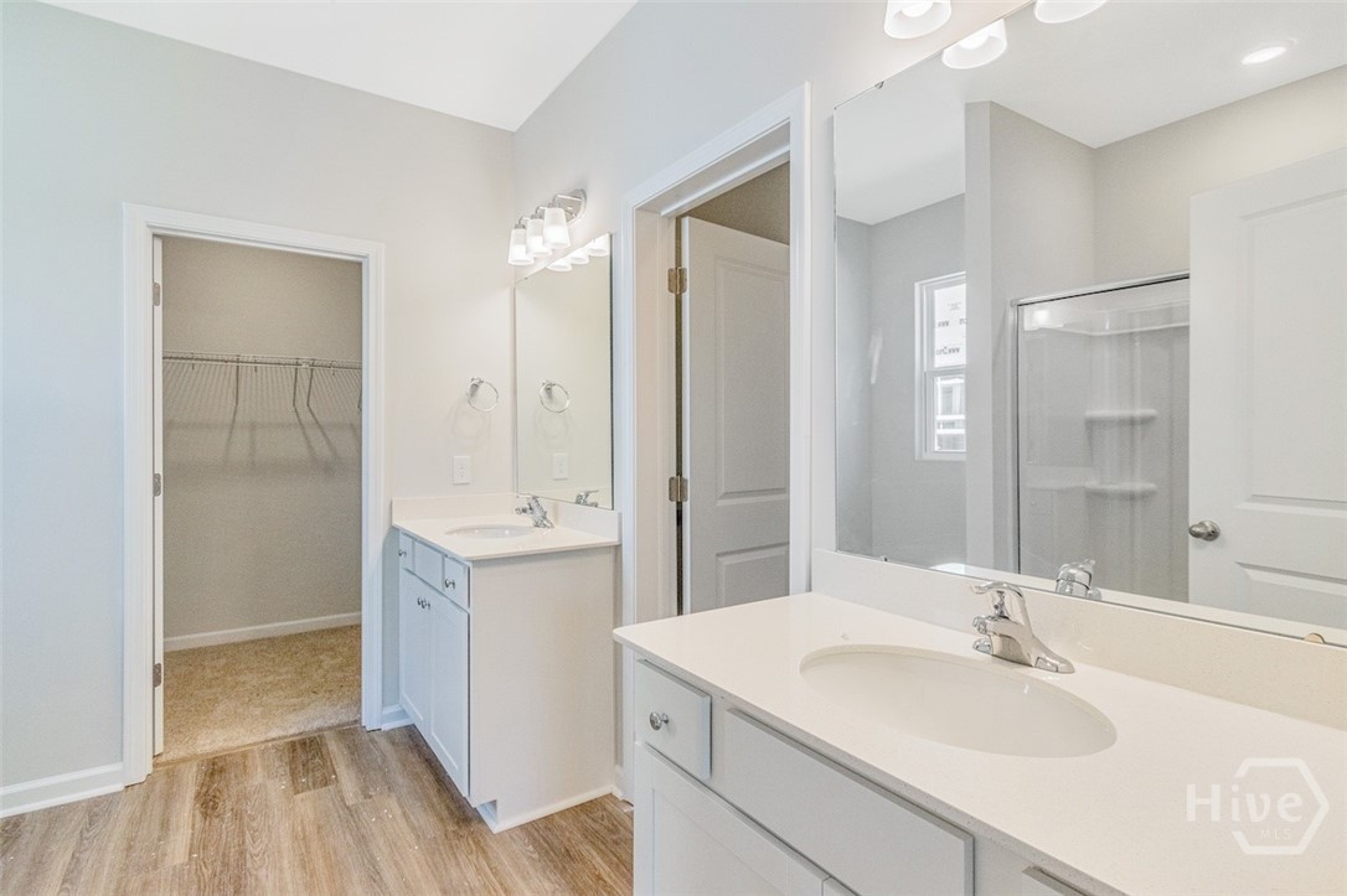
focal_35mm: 15
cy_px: 448
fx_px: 561
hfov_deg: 100.4
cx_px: 674
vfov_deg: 77.3
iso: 500
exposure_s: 1/3200
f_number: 4.5
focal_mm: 10
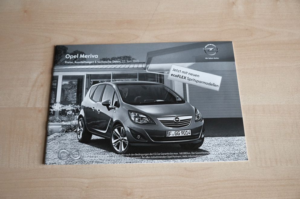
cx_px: 150
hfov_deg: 53.2
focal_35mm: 36
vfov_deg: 36.8
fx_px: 300
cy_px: 100
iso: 6400
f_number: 4
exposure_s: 1/1000
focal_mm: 24.3
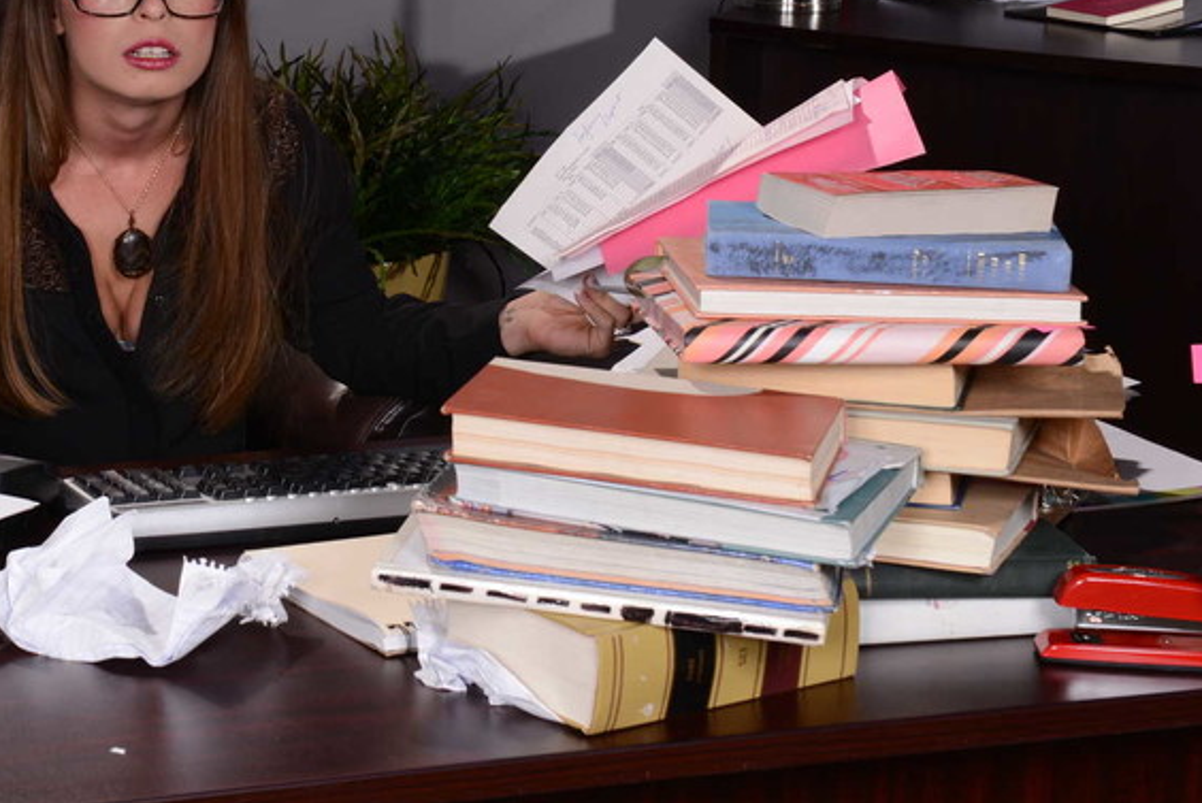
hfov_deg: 18.5
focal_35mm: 109
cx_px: 166
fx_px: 3642
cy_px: 97
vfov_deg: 12.5
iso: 160
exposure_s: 1/125
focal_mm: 48
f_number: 10
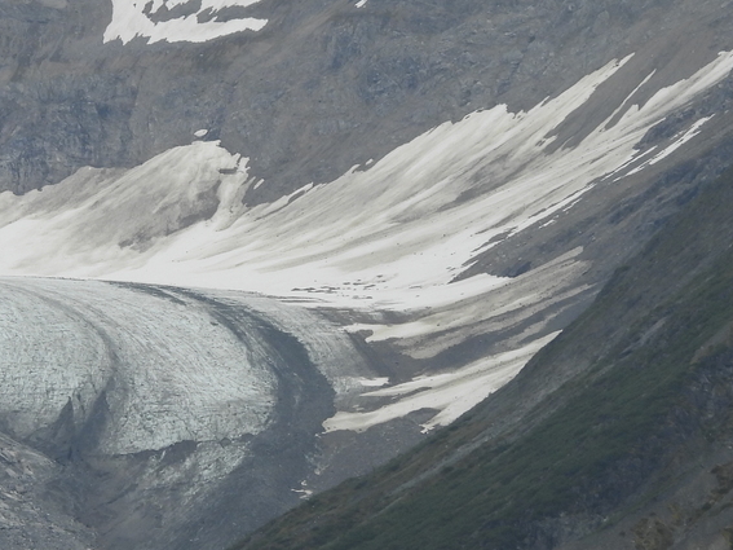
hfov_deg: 4.0
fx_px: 10522
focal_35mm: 497
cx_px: -10
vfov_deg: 3.0
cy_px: 159
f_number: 4.5
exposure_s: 1/500
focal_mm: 39.3
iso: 100
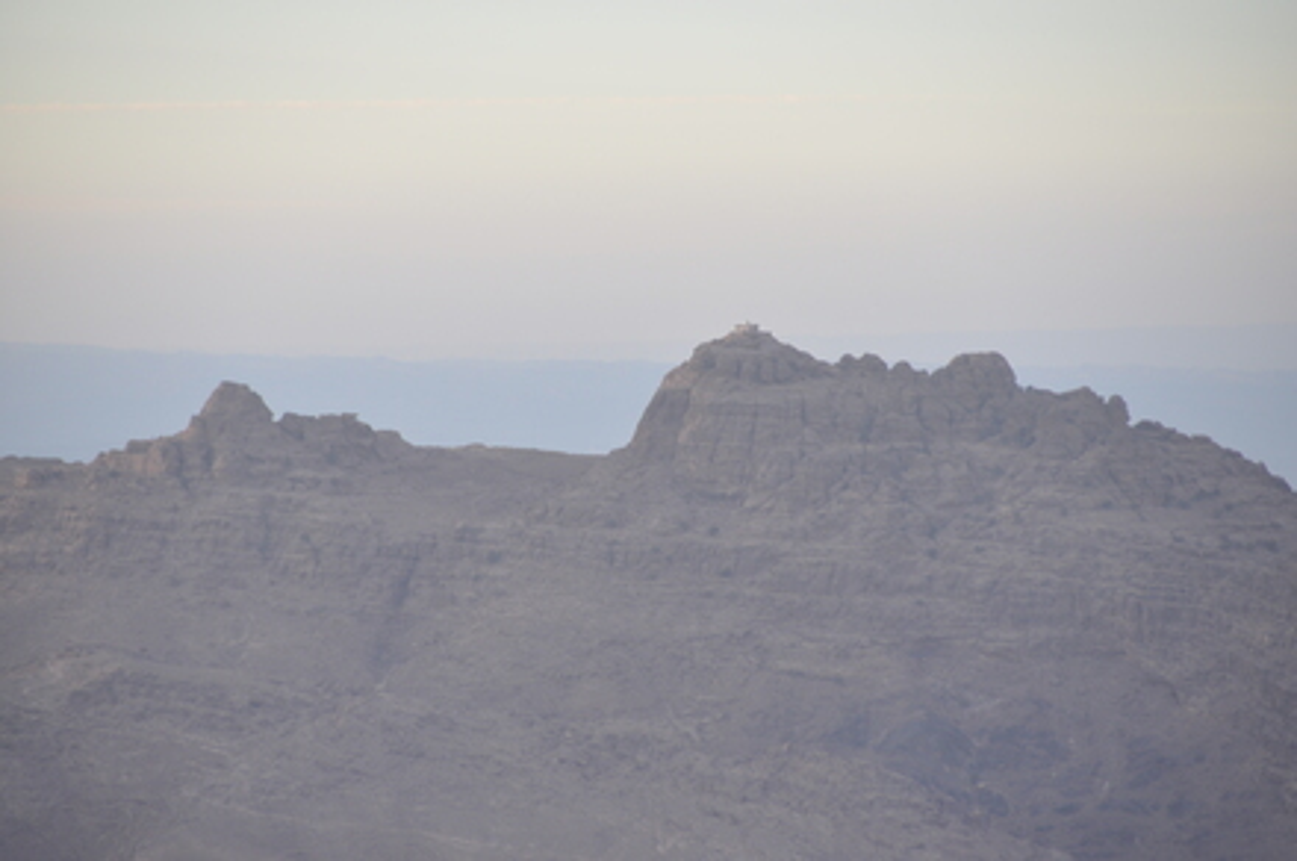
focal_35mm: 300
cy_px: 430
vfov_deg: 4.6
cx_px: 648
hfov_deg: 6.9
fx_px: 10792
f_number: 5.6
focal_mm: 200
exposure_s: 1/125
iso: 200
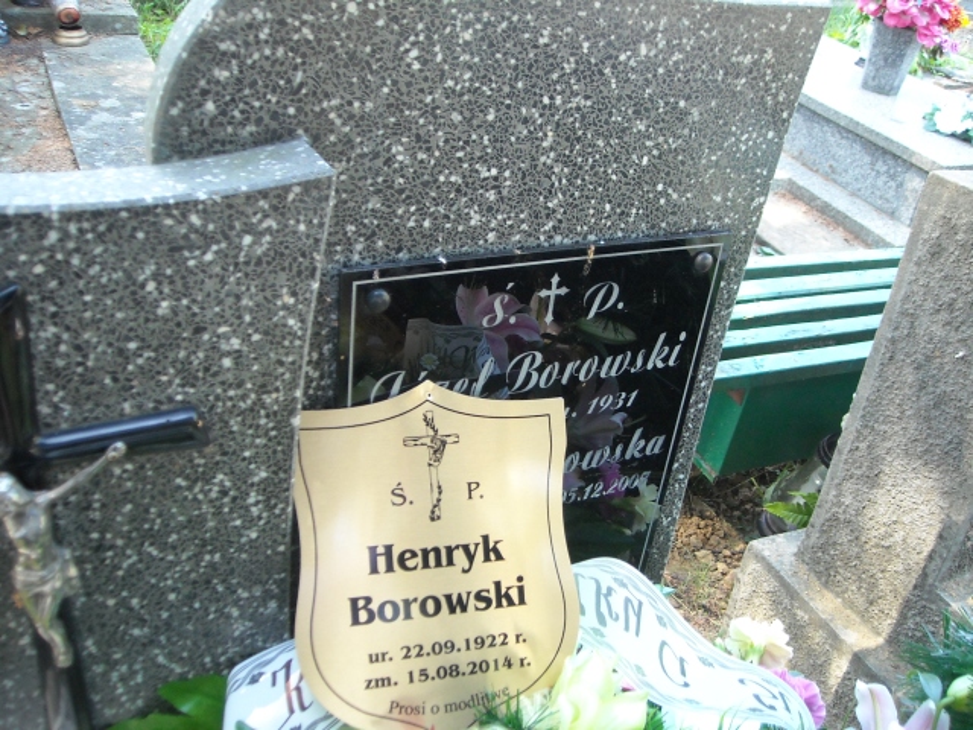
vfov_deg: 40.7
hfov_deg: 52.6
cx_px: 486
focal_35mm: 35
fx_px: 984
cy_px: 365
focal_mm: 5.7
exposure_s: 1/60
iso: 200
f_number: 2.8
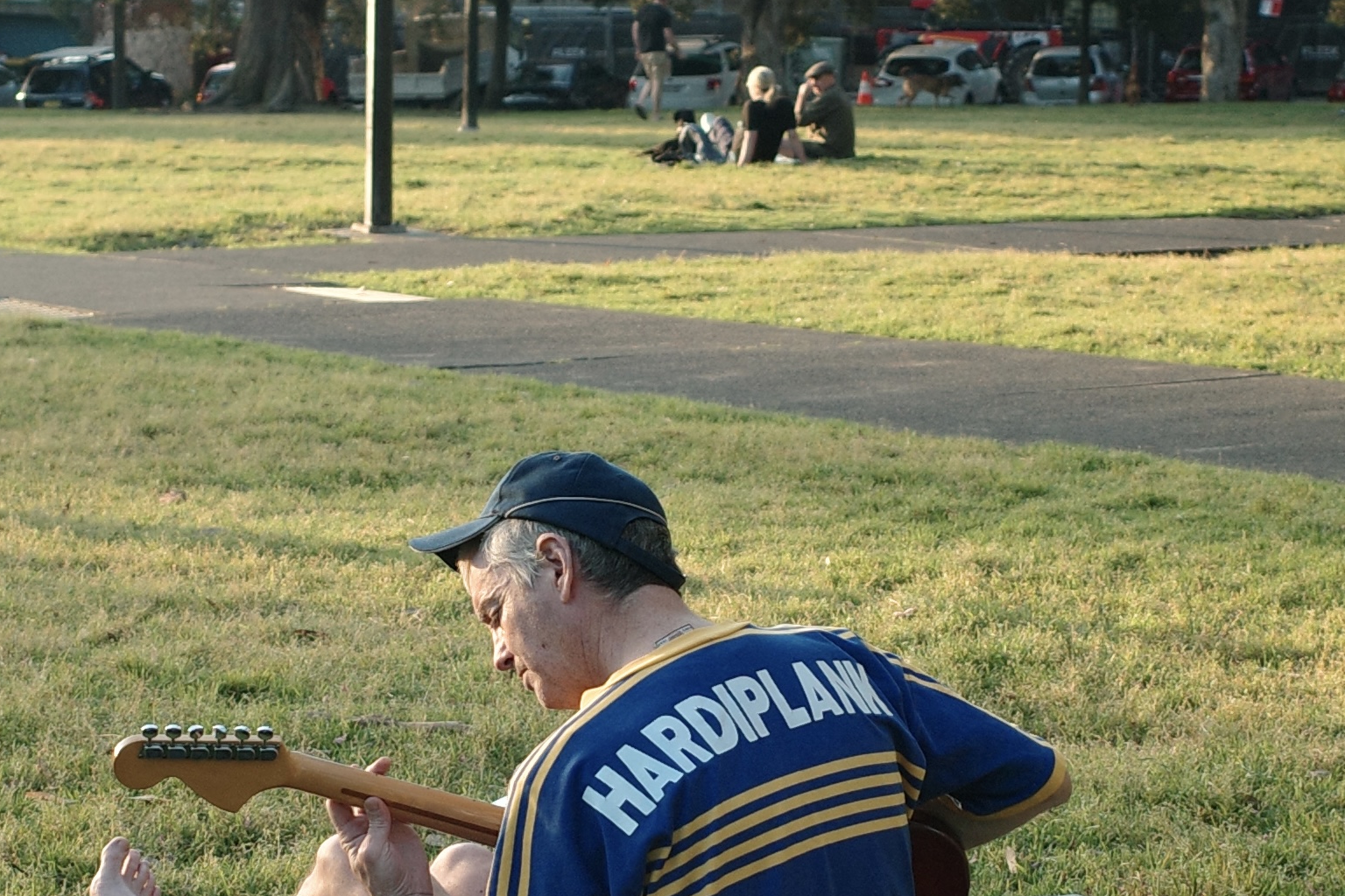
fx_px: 3586
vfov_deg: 14.2
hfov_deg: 21.2
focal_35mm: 96
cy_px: 579
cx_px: 541
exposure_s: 1/80
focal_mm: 18.3
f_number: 2.8
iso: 250
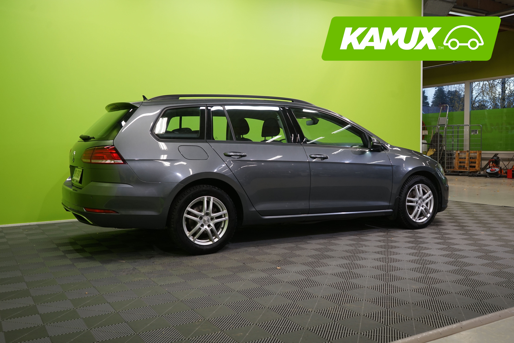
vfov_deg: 38.9
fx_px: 485
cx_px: 257
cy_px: 172
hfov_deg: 55.8
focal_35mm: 34
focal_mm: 34
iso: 500
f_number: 5.6
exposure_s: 1/30
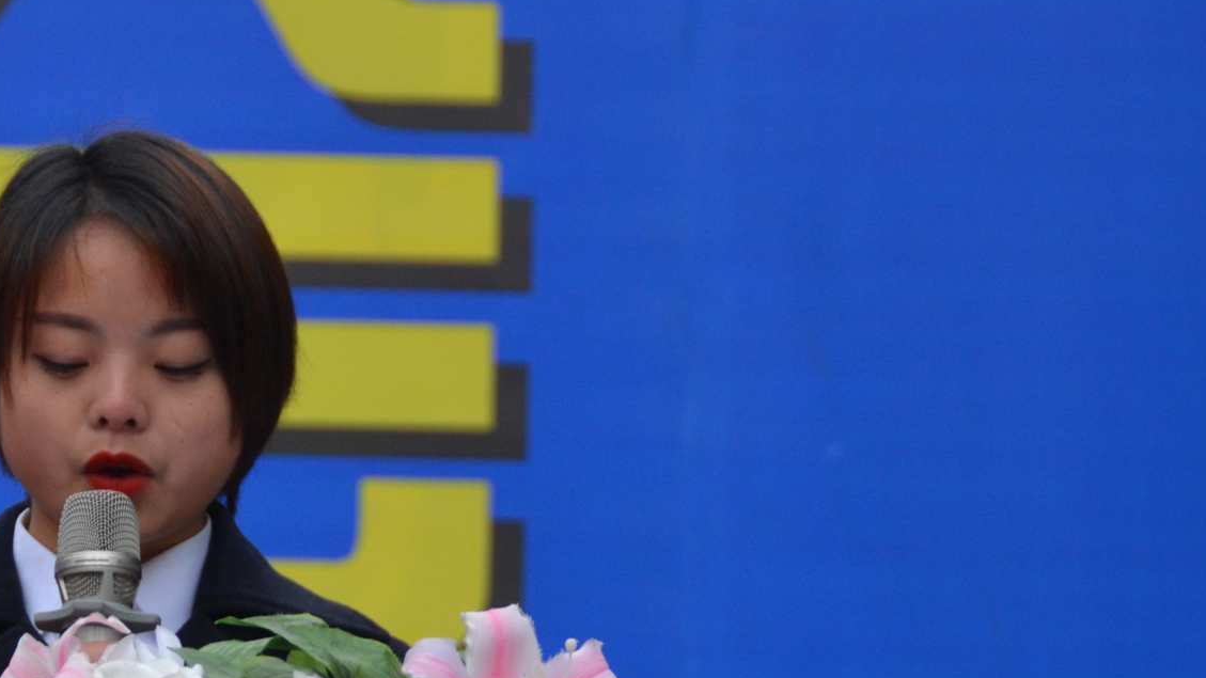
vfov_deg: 3.9
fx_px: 9849
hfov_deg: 7.0
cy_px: 740
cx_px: 107
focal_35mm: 308
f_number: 5.3
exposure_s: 1/20
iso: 640
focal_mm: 90
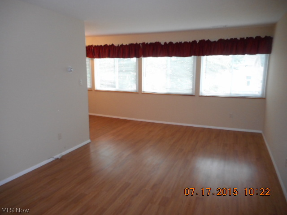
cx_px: 144
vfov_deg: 54.9
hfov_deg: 69.4
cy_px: 108
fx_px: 207
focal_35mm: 25
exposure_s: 1/30
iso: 320
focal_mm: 4.5
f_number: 3.7
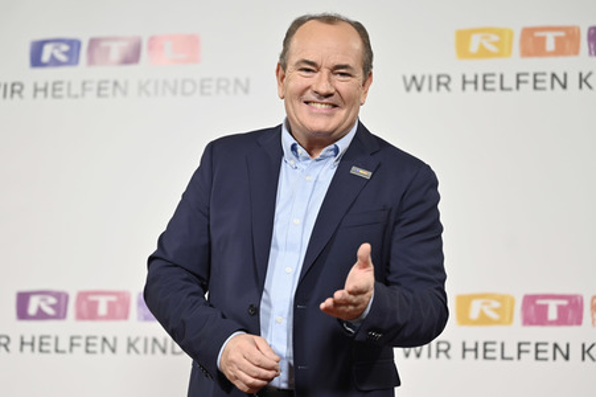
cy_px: 198
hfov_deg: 21.3
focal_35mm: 96
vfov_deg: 14.2
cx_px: 298
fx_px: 1588
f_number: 2.8
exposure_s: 1/320
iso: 1000
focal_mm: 96
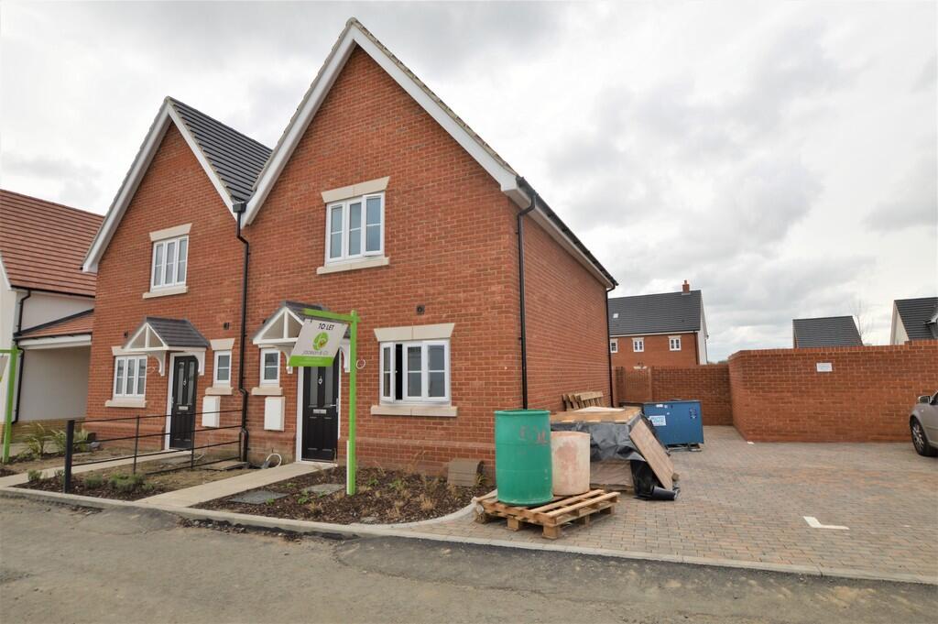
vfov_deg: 67.3
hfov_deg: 90.0
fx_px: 469
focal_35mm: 18
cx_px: 469
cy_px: 312
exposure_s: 1/200
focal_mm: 12
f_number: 10
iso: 100
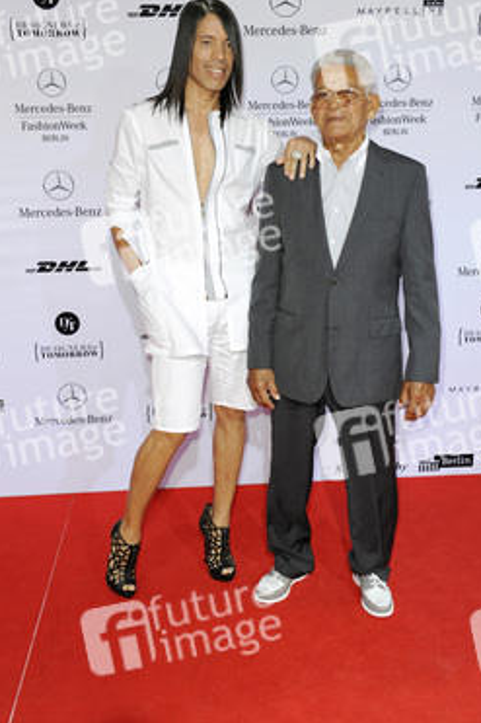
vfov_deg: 47.4
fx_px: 822
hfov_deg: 32.6
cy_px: 337
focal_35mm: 41
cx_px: 238
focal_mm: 38
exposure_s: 1/200
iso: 500
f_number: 5.6
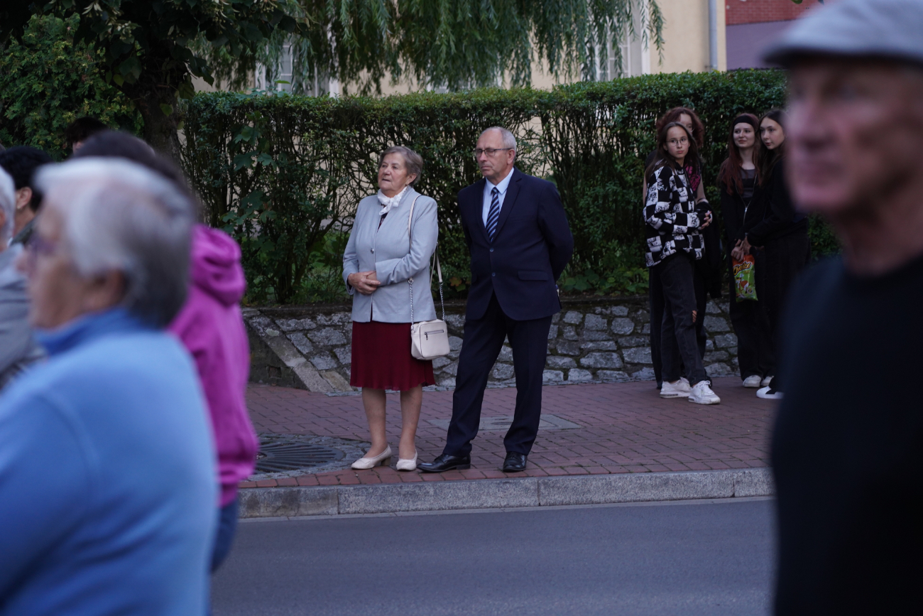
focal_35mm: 105
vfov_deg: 13.0
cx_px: 462
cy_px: 308
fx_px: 2692
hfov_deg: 19.5
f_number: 4
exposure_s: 1/100
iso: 1250
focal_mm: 105
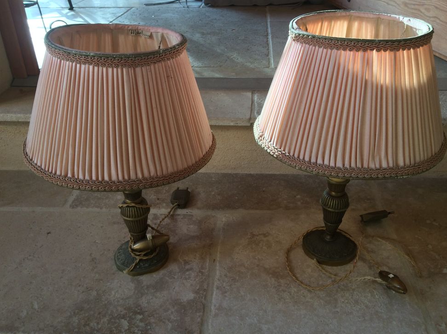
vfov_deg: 42.8
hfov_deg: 55.4
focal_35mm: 33
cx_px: 230
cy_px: 164
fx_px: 425
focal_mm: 3.3
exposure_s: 1/33
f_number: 2.4
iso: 40
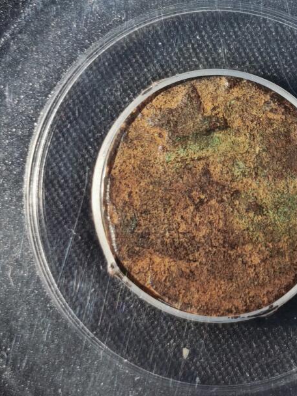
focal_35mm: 148
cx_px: 261
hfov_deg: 10.0
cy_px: 55
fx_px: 1693
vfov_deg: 13.2
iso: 64
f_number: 1.63
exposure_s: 1/100
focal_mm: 5.85
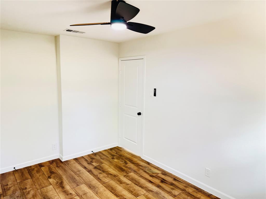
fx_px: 184
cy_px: 100
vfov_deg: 56.8
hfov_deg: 71.6
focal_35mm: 24
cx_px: 133
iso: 640
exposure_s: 1/40
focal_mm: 6.76
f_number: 1.78
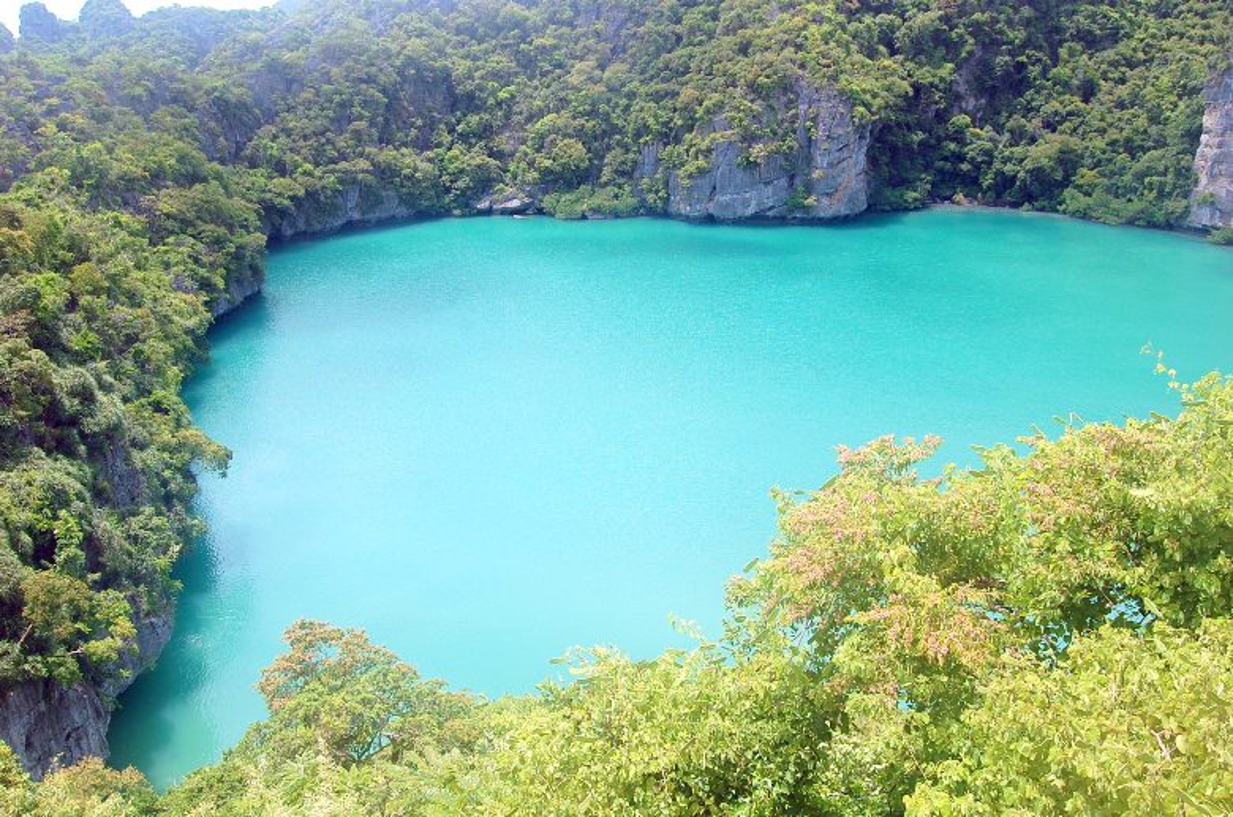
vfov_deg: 47.8
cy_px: 408
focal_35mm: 27
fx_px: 923
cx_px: 616
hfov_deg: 67.5
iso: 200
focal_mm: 18
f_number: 8
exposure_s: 1/250
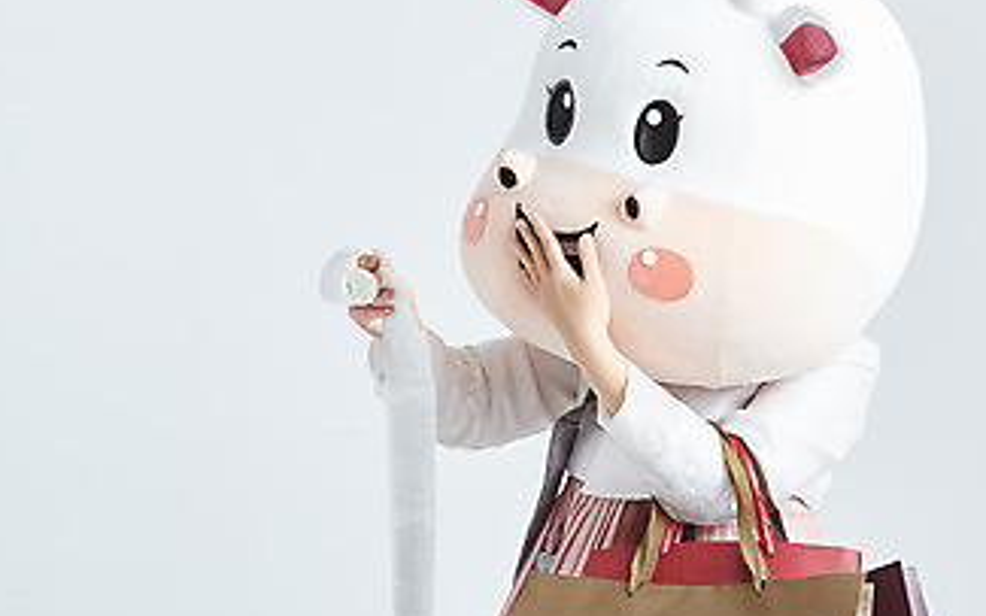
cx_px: 356
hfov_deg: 10.1
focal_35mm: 207
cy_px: 391
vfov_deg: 6.3
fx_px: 5561
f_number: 11
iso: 100
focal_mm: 110
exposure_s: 1/125
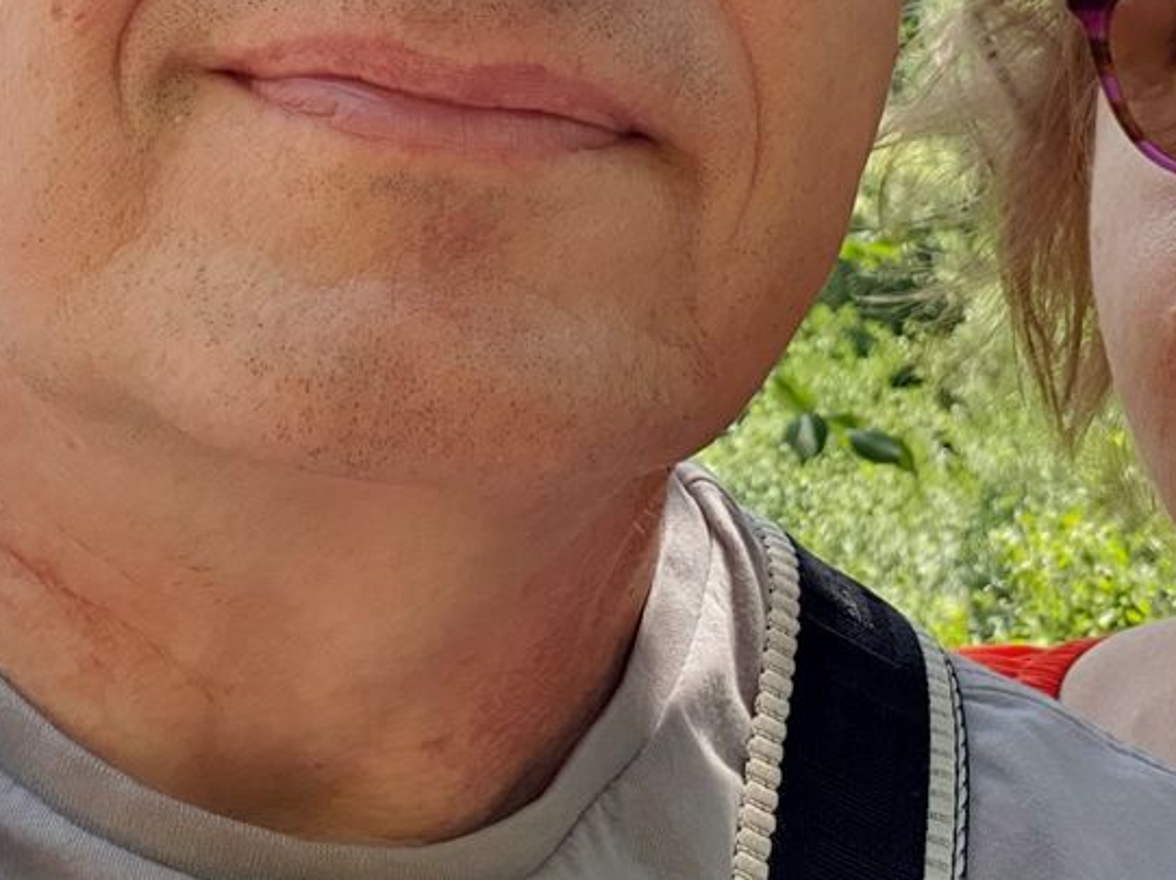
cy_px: -163
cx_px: 300
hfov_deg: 26.0
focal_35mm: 74
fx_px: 2512
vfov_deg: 18.8
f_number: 1.9
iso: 50
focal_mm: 3.3
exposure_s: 1/238
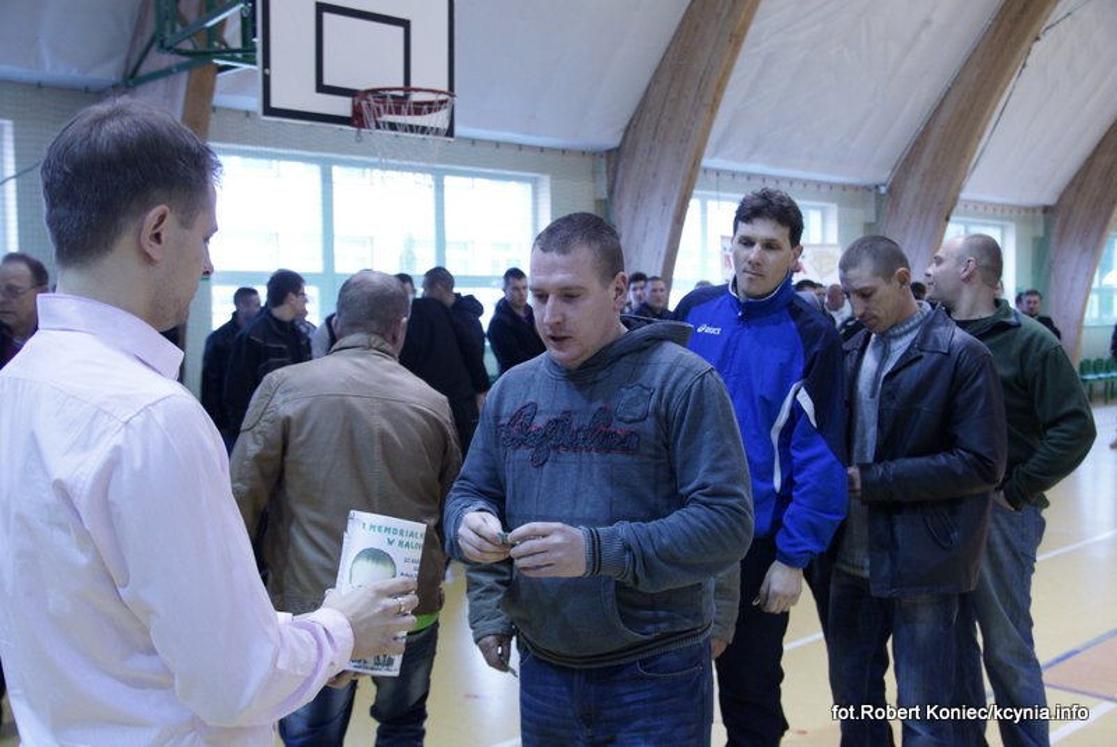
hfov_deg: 49.5
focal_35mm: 39
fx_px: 1211
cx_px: 558
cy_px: 374
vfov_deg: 34.3
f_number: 3.5
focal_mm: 26
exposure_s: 1/200
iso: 1000
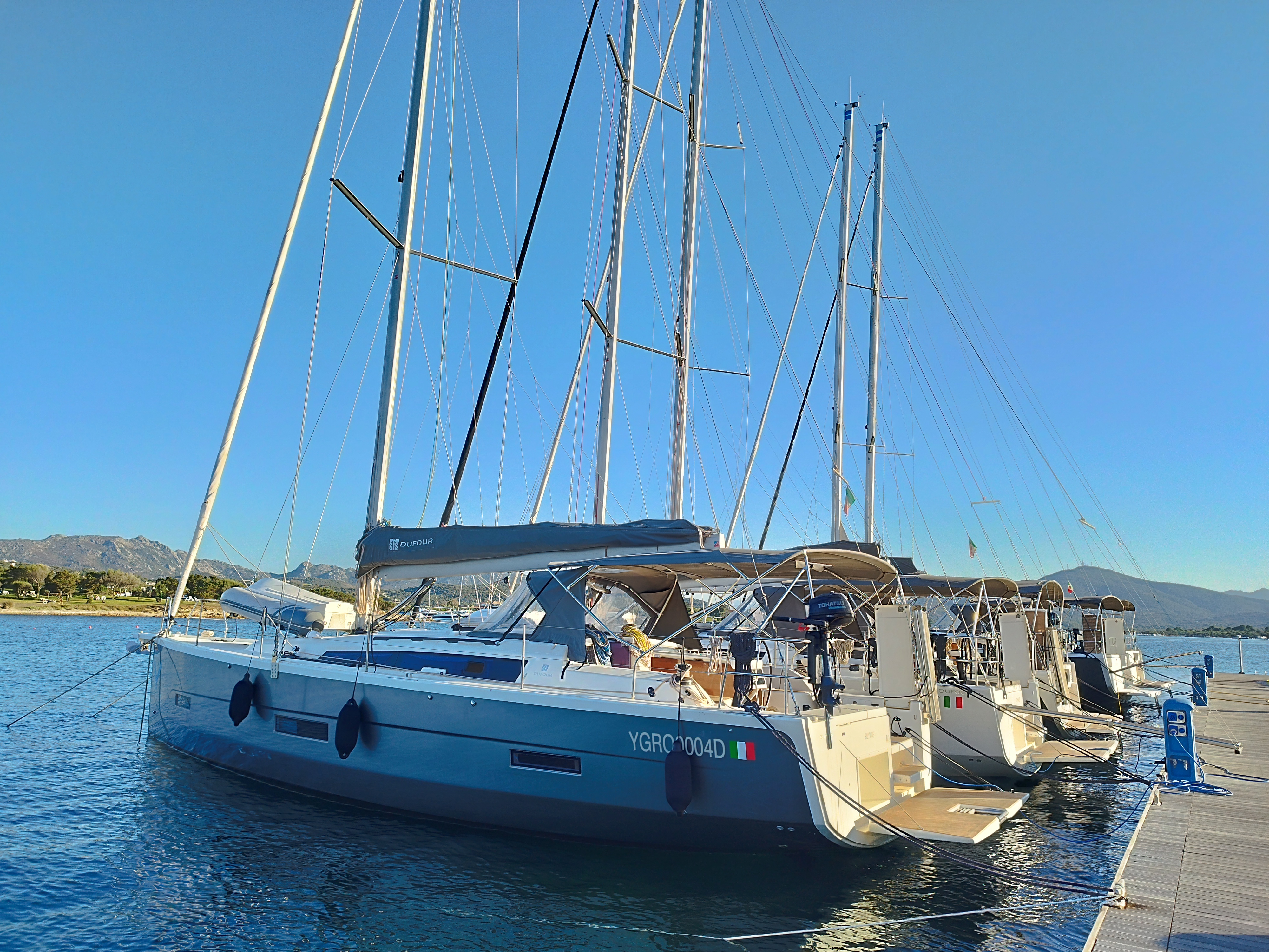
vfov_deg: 56.8
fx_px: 880
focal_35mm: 24
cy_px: 476
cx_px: 634
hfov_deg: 71.6
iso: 50
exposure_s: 1/268
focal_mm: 5.89
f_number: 1.89
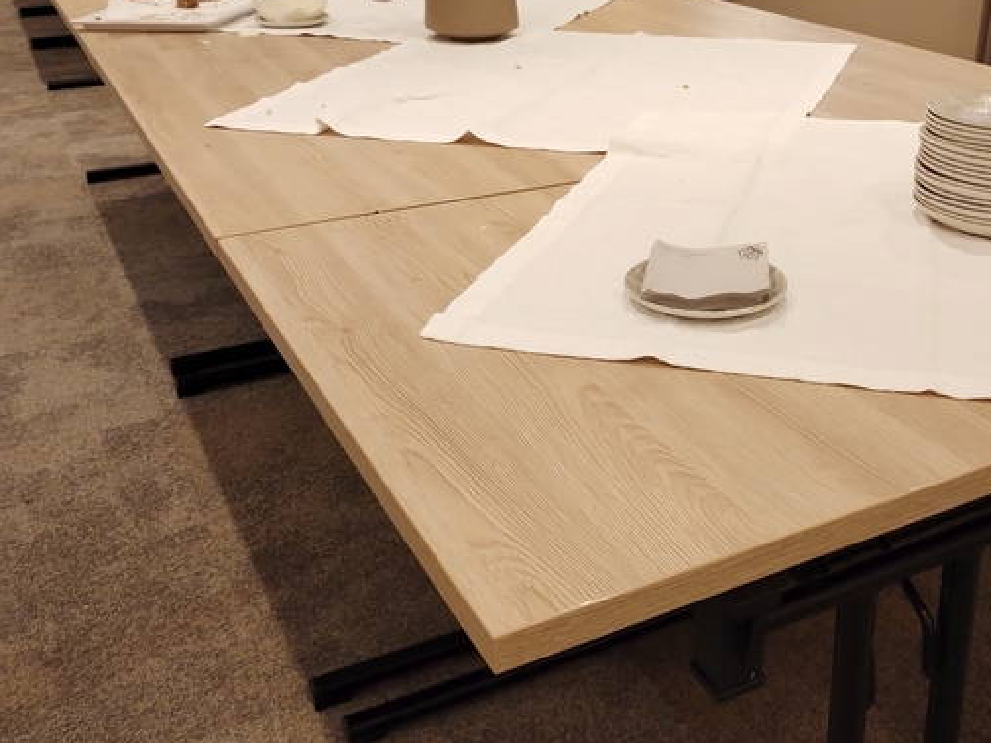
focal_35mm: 46
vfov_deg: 31.3
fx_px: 1317
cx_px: 659
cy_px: 265
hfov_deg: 40.7
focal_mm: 4.75
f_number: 1.8
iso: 817
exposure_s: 1/33.3
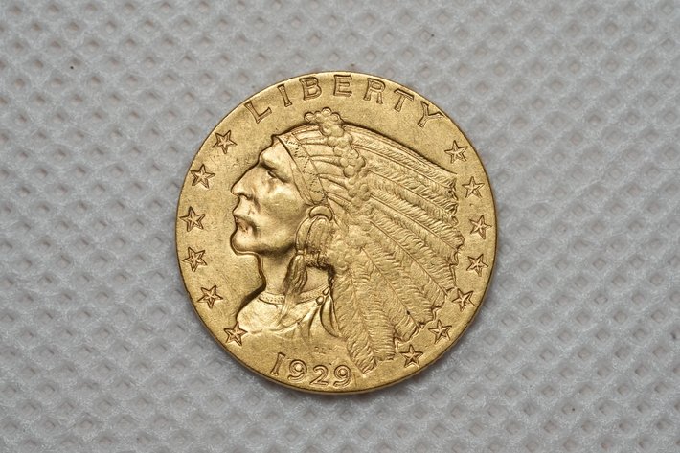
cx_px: 340
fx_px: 1983
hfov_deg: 19.5
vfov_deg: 13.0
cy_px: 226
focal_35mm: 105
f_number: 5.6
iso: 1250
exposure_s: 1/250
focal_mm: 105
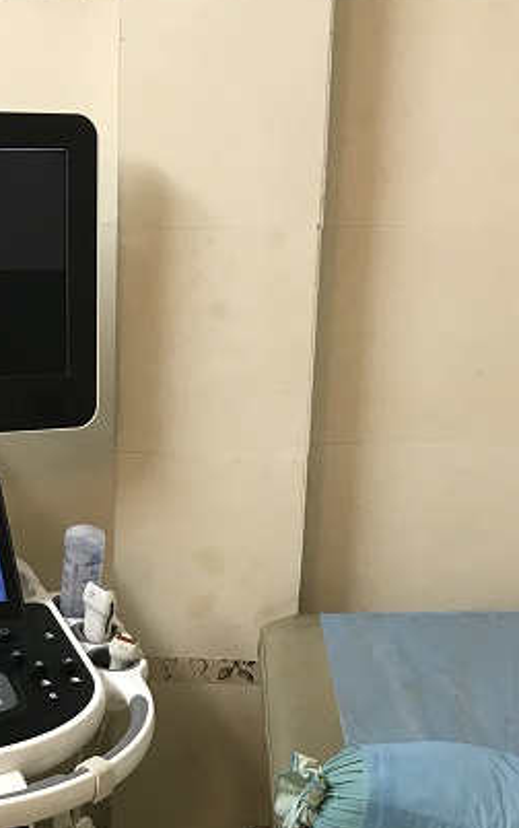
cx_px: 84
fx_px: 1332
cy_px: 612
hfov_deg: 21.7
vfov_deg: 33.9
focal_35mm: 59
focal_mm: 3.99
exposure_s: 1/20
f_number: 1.8
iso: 40
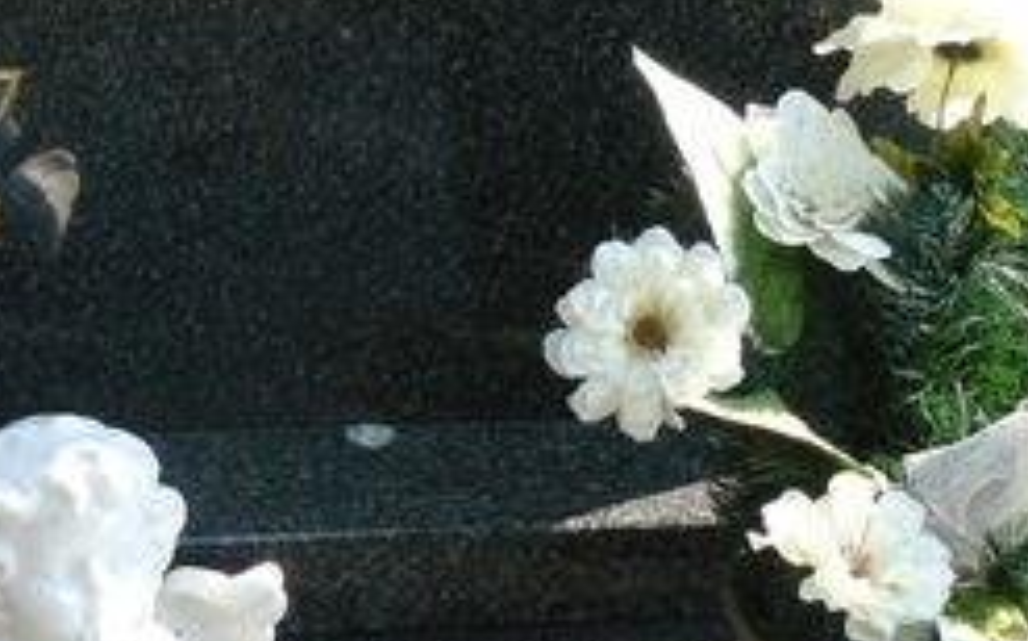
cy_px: 175
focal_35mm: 140
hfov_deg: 14.7
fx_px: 3920
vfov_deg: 9.3
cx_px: -29
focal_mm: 8.4
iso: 100
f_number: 4
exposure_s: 1/200
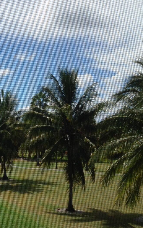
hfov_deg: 17.8
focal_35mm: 68
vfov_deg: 30.0
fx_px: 424
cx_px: -46
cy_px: 146
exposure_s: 1/1016
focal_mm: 3.3
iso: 25
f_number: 2.4
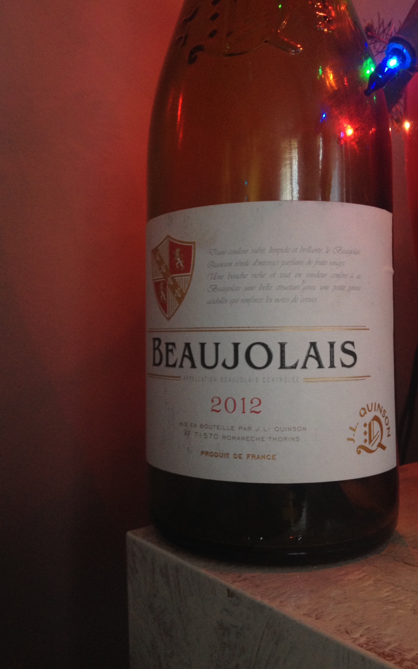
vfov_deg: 51.5
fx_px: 692
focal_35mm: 38
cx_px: 203
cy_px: 338
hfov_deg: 33.6
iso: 125
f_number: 2.4
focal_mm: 4.28
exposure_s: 1/20
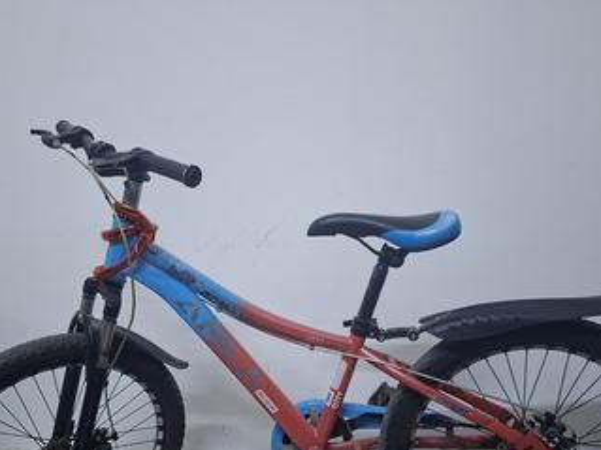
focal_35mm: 33
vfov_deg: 42.0
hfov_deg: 55.3
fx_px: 573
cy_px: 319
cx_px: 276
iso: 640
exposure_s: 1/24
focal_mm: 5.54
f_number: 1.8
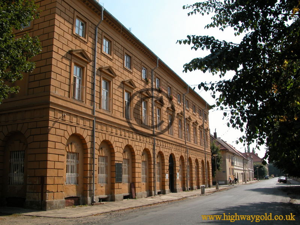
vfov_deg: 40.7
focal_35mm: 35
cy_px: 112
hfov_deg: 52.6
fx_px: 303
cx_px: 150
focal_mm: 8.9
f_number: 7.1
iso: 100
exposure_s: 1/270
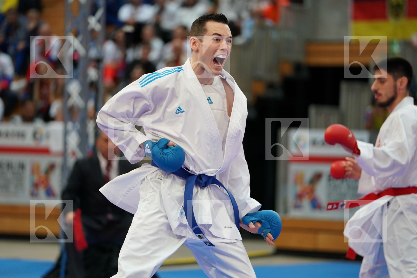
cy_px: 139
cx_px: 208
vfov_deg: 8.2
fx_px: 1946
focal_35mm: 168
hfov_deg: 12.2
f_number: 2.8
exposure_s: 1/1000
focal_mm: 168
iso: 2000
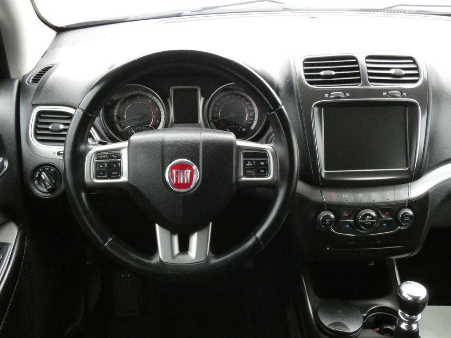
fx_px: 495
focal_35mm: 38
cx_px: 226
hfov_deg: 49.0
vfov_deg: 37.7
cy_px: 169
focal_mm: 6.8
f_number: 5.6
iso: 1600
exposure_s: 1/60
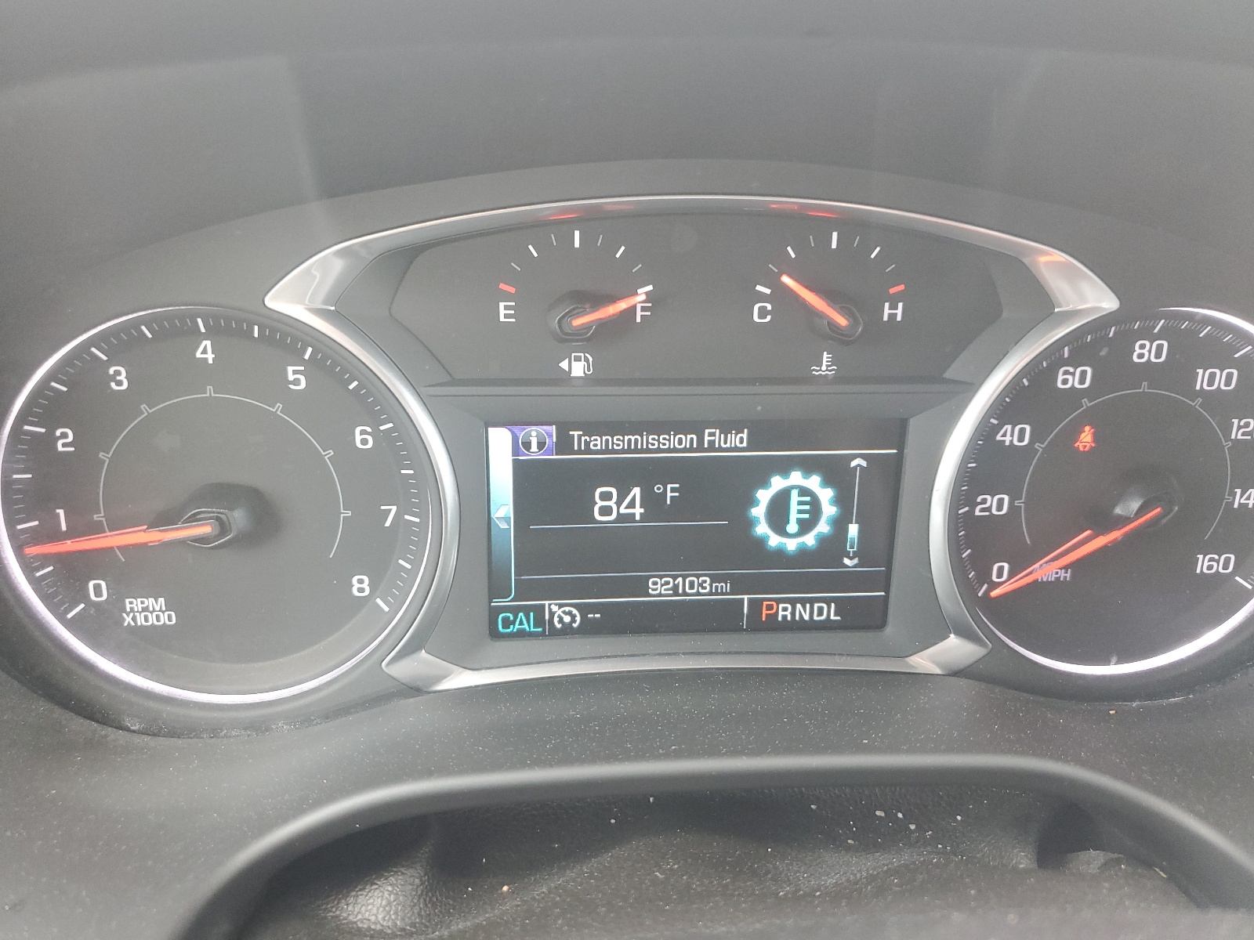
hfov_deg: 67.3
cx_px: 627
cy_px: 470
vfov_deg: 53.1
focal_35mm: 26
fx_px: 942
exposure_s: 1/60.2
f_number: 1.5
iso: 121
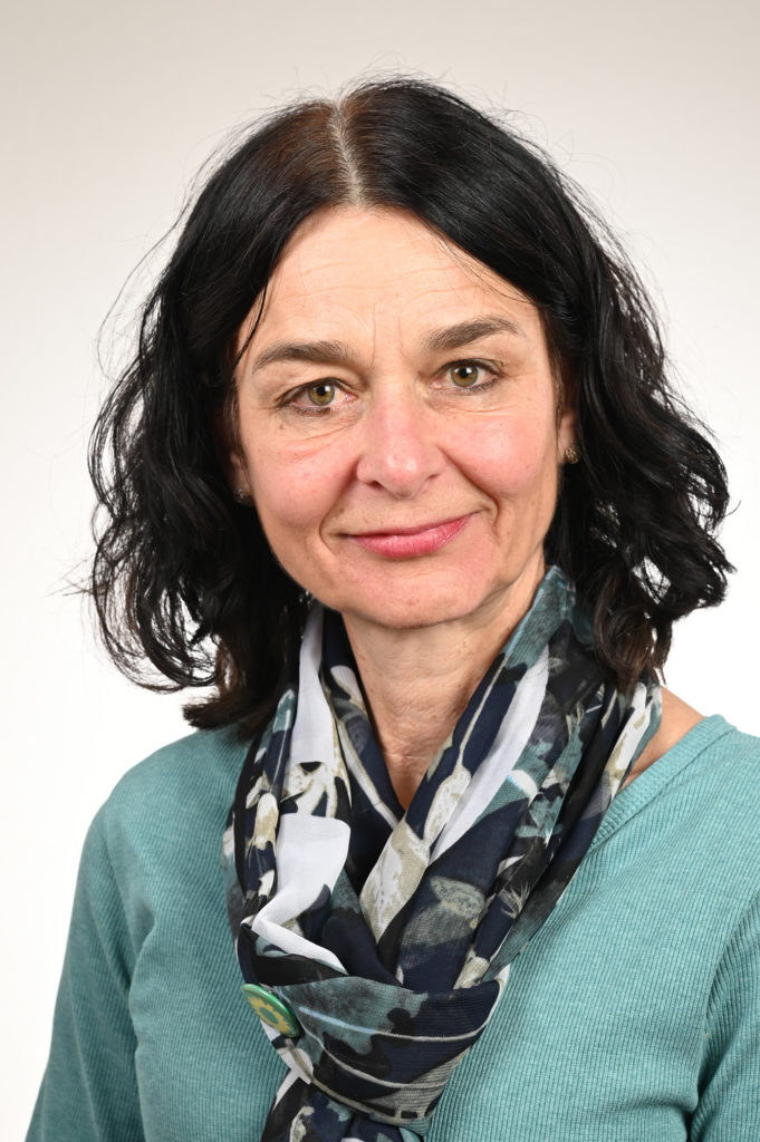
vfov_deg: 28.9
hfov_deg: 19.4
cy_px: 571
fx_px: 2220
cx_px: 380
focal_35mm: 70
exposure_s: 1/160
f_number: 8
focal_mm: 70
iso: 125
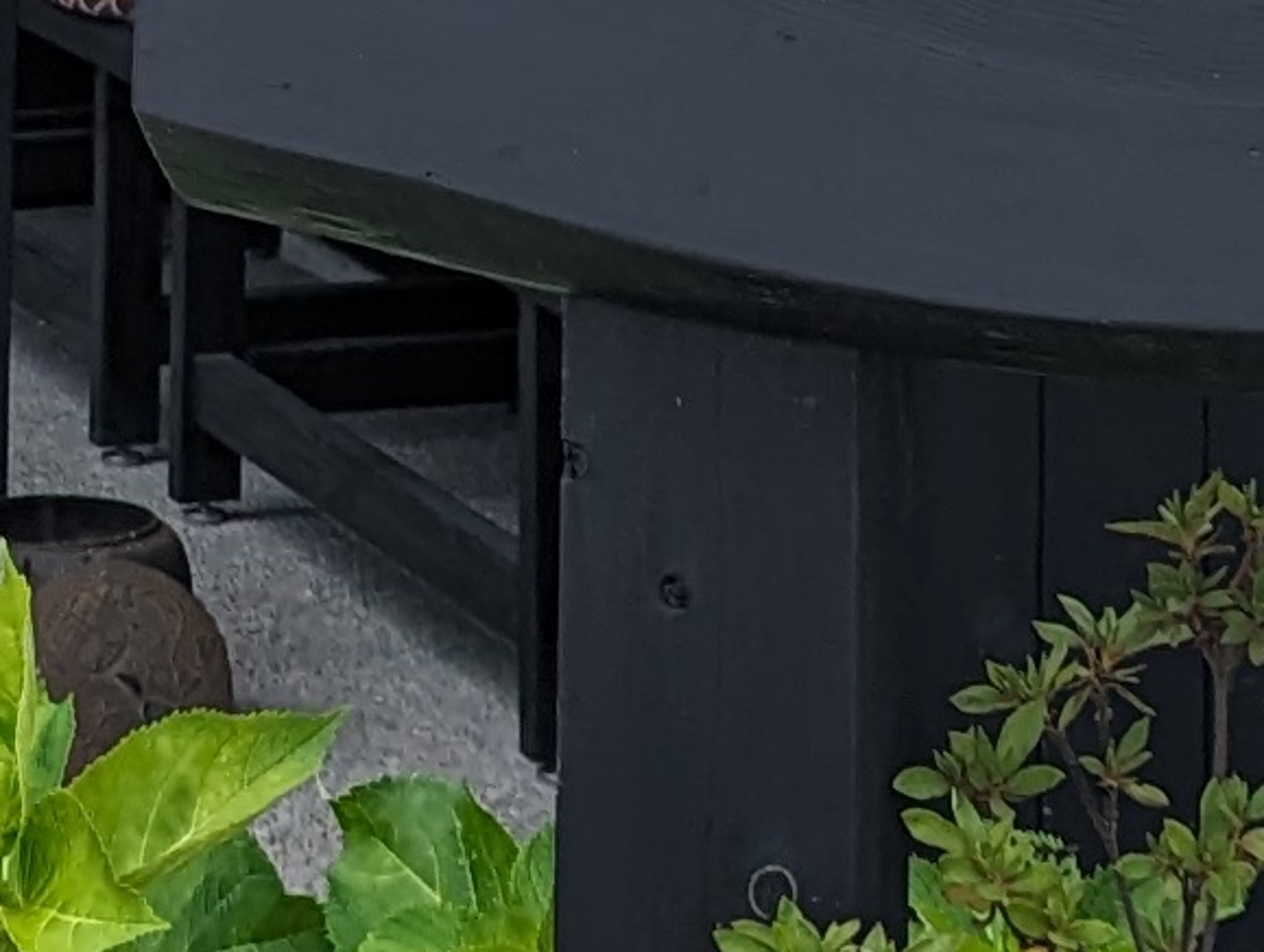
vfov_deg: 7.9
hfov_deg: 11.7
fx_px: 6180
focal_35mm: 169
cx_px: 520
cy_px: -1579
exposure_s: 1/2571
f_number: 1.85
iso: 47
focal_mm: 6.81
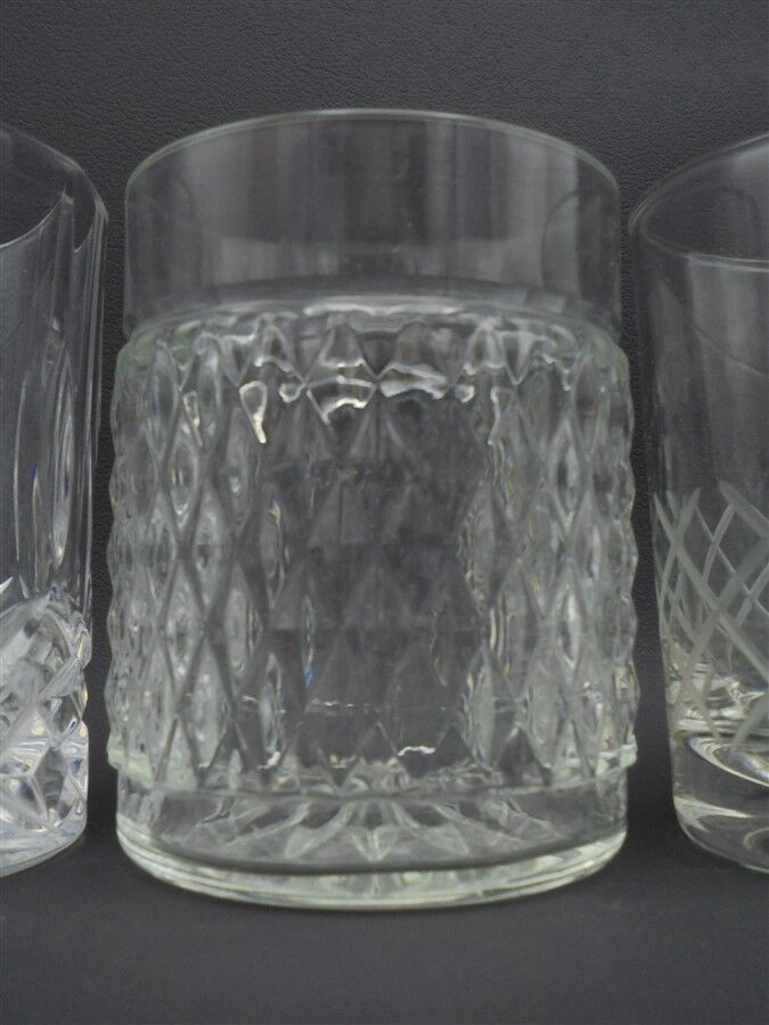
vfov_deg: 49.0
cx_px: 384
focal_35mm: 38
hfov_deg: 37.7
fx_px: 1126
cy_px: 512
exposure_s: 1/30
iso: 200
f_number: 4.2
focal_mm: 6.9
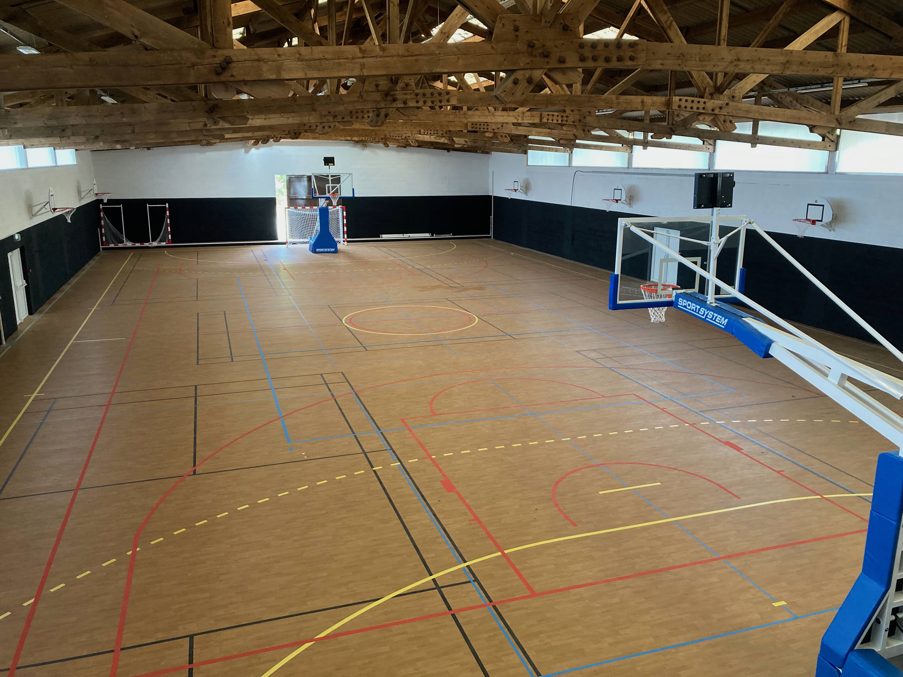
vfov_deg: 49.7
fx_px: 730
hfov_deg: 63.4
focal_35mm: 28
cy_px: 338
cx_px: 452
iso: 200
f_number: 1.8
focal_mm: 3.99
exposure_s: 1/60
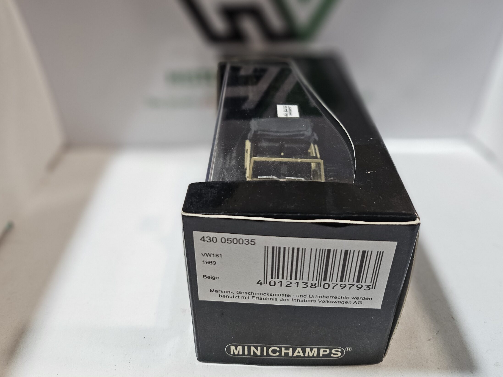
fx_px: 407
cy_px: 161
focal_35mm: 28
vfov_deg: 49.6
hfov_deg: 63.4
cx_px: 257
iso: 160
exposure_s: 1/100
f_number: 1.8
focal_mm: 5
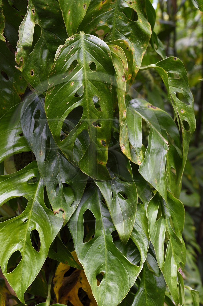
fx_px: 593
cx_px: 84
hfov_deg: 19.4
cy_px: 151
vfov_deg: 28.9
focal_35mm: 70
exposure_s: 1/200
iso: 800
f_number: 9
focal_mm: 52
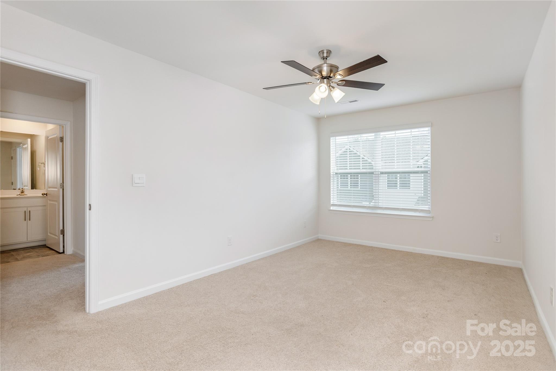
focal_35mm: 17
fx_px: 263
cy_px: 186
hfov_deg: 93.3
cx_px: 278
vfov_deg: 70.5
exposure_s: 1/80
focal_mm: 17
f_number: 7.1
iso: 320
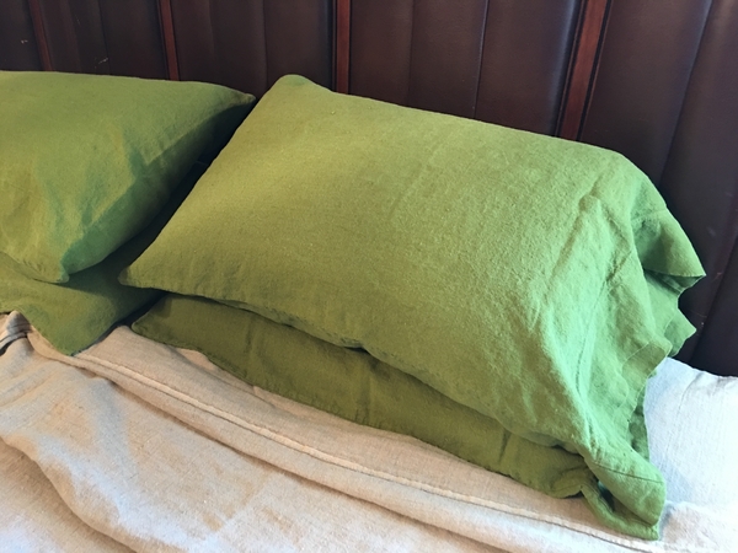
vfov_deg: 48.2
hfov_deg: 61.7
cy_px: 276
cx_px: 369
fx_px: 618
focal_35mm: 29
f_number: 2.2
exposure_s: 1/4
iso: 64
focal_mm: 4.15
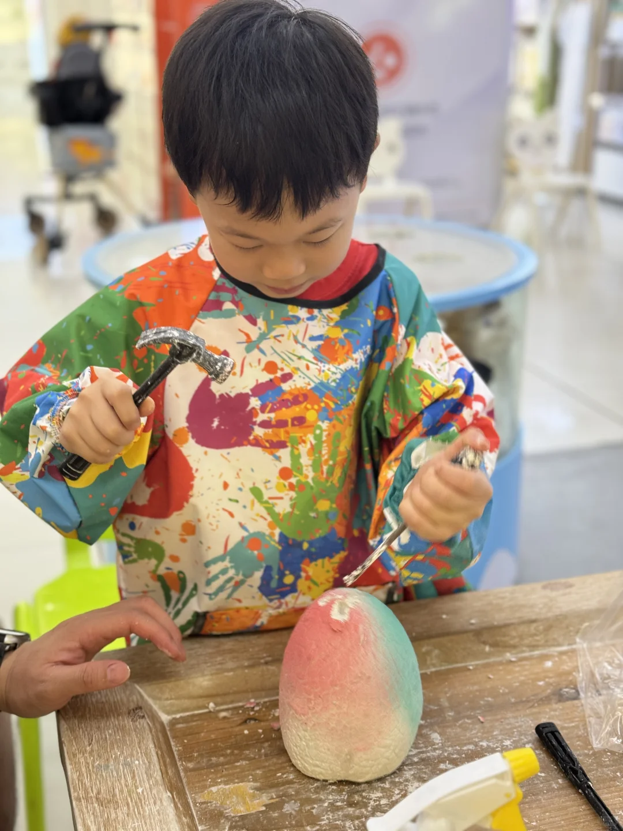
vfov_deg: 39.7
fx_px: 1152
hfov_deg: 30.3
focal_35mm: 48
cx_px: 312
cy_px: 416
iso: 100
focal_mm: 6.76
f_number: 1.78
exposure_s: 1/50
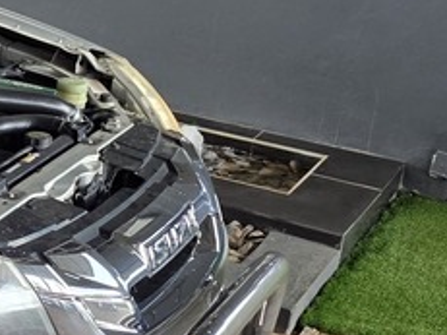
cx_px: -323
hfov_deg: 16.5
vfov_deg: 14.5
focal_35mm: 102
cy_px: 118
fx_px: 1316
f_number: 1.7
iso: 125
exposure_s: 1/180
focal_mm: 6.25
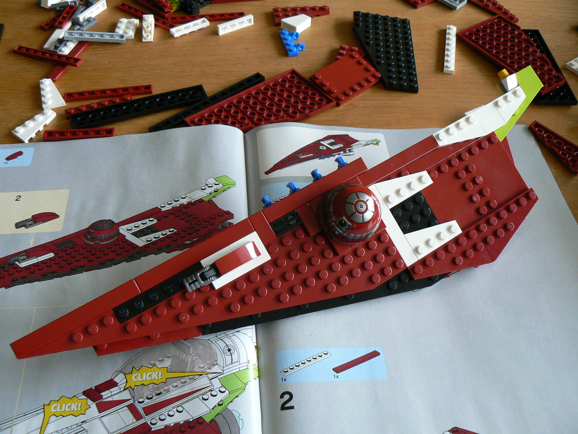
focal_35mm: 36
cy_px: 217
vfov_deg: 39.7
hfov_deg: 51.4
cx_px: 289
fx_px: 601
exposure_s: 1/5
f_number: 2.8
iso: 100
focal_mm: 6
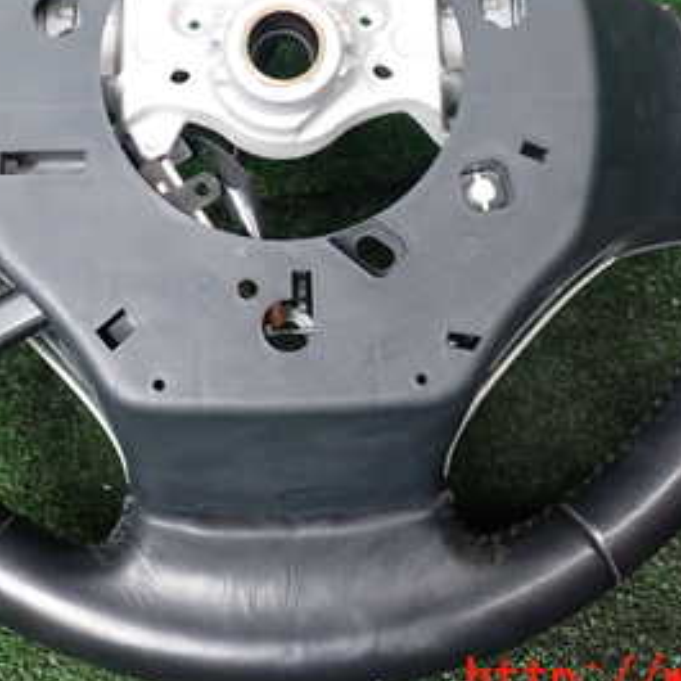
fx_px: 1335
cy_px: 136
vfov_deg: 28.0
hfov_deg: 28.5
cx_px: 275
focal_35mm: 60
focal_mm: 5.4
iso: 200
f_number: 2.3
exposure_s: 1/50
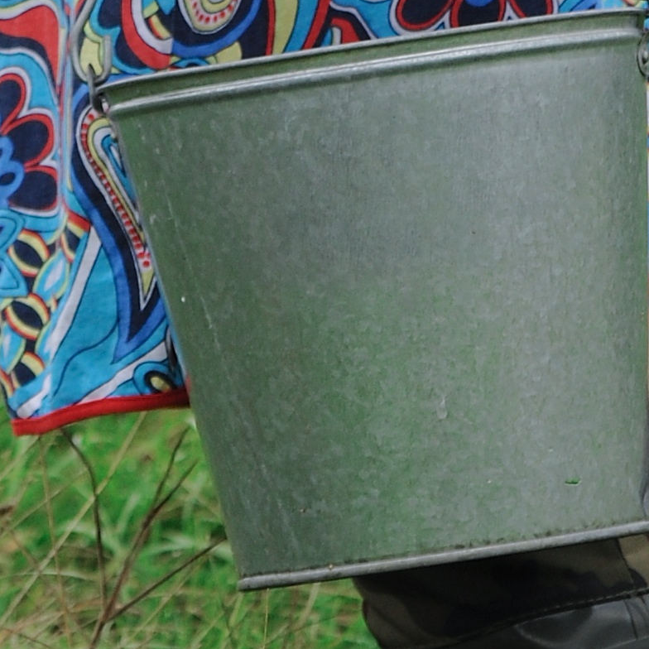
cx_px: 60
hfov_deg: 3.8
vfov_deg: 3.7
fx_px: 9736
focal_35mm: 459
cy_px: -1089
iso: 200
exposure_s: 1/500
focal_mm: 70
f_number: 4.5
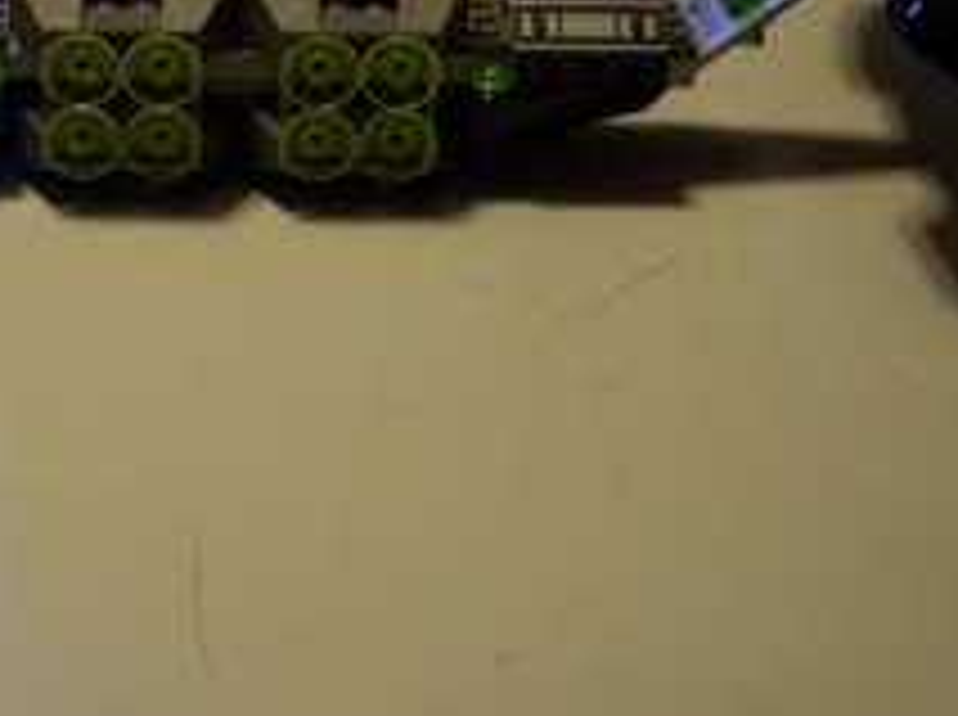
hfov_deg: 24.1
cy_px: 29
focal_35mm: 80
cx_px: 207
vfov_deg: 18.0
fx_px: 2210
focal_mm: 8
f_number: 2.8
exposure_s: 1/30
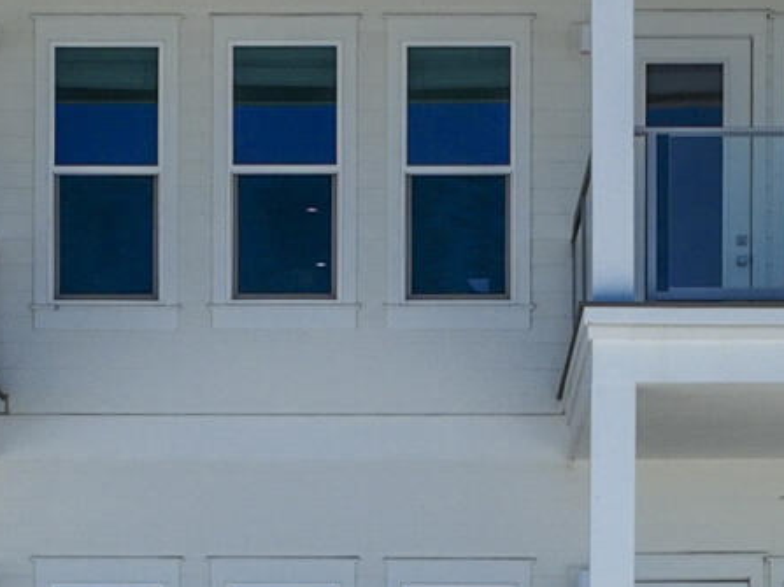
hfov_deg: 12.3
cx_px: 375
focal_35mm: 161
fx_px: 3645
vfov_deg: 8.9
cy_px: 965
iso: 100
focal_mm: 12.29
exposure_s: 1/800
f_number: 2.8
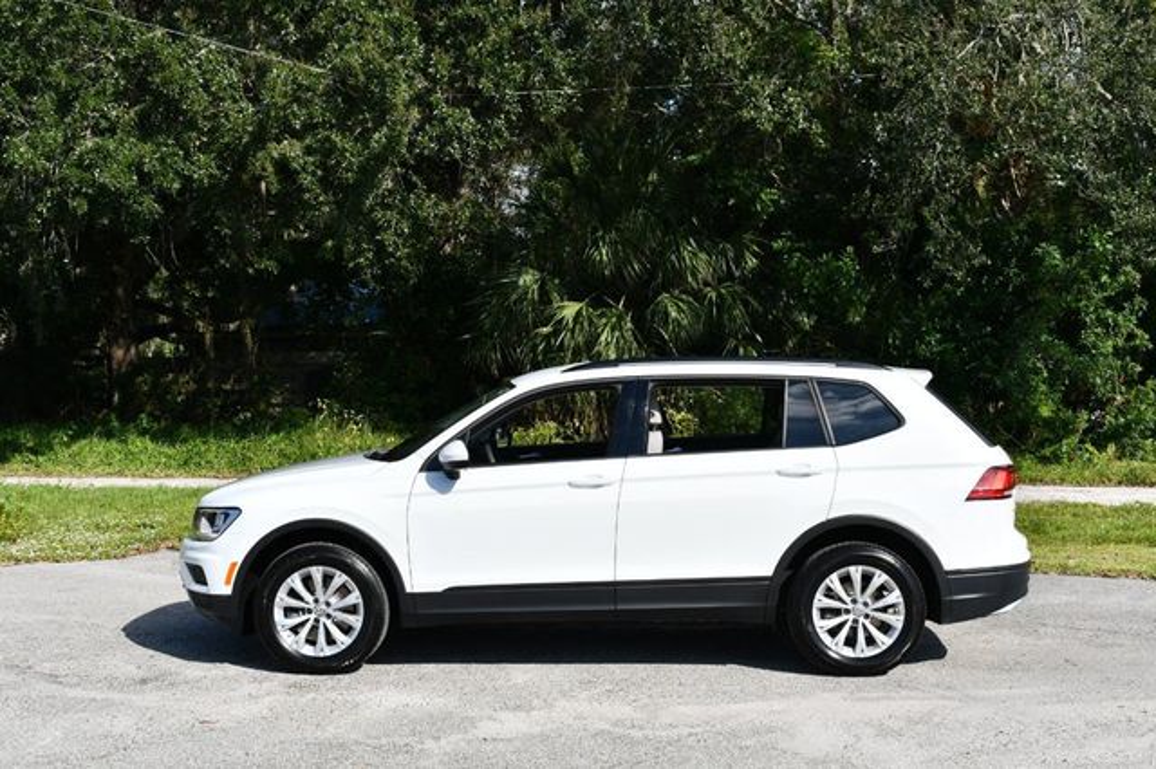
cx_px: 578
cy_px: 384
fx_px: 1540
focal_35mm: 48
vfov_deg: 28.0
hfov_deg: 41.1
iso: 100
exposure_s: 1/320
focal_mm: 32
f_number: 9
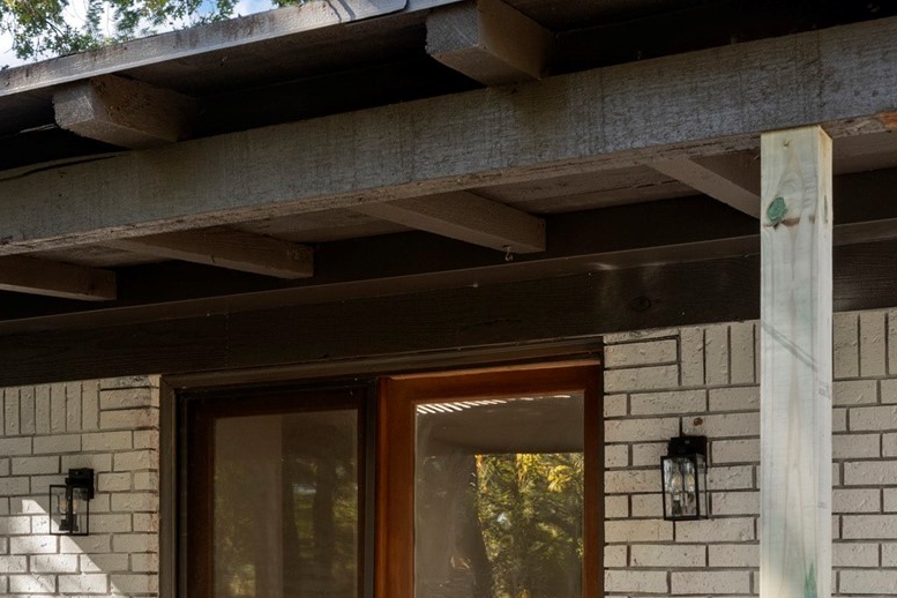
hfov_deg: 34.7
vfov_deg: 22.5
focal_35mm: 57
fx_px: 1429
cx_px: 346
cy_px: 629
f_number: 9
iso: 200
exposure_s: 1/25
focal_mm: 21.9
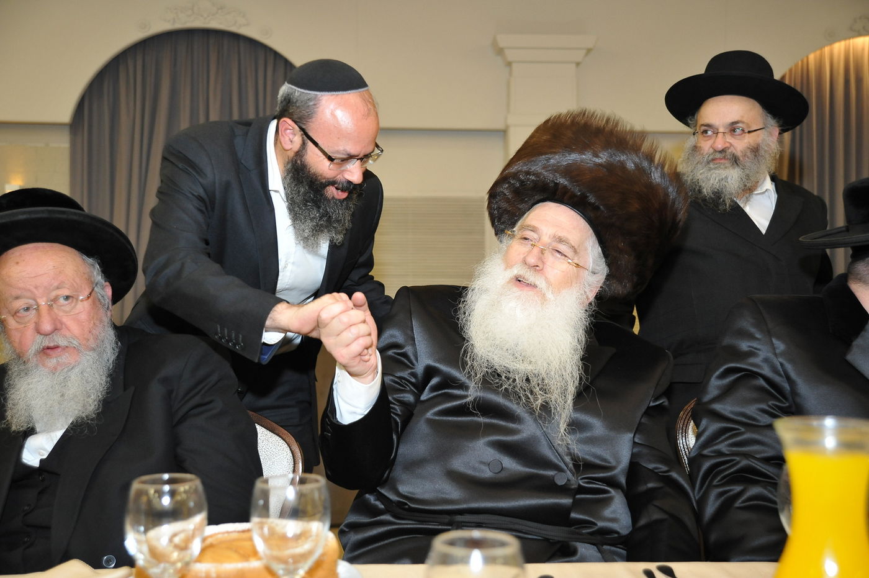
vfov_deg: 29.8
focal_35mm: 45
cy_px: 289
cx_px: 434
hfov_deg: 43.6
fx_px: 1085
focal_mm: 45
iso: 2000
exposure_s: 1/125
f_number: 4
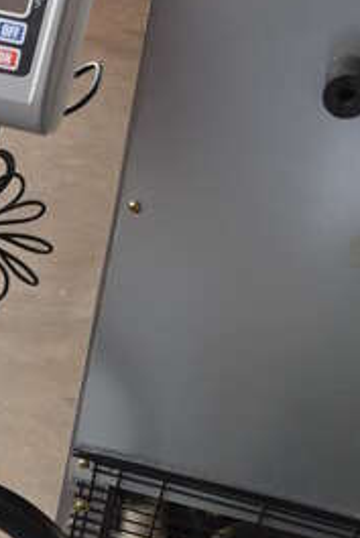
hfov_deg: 13.6
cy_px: 610
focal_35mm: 93
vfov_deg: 20.7
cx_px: -234
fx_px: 1393
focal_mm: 18
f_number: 5.6
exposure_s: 1/125
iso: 400
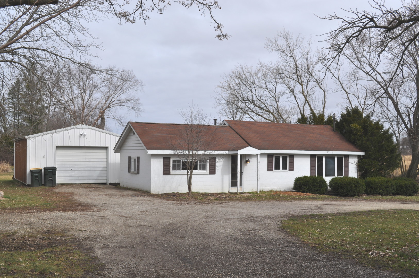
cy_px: 139
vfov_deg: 34.1
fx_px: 453
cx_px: 210
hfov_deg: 49.6
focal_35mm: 39
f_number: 10
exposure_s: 1/400
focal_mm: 26
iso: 200
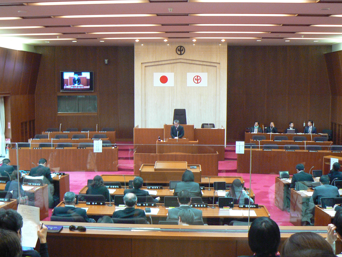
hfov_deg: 43.9
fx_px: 425
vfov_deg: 33.6
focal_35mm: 43
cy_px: 128
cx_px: 171
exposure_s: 1/8
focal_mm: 6
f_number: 2.8
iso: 200
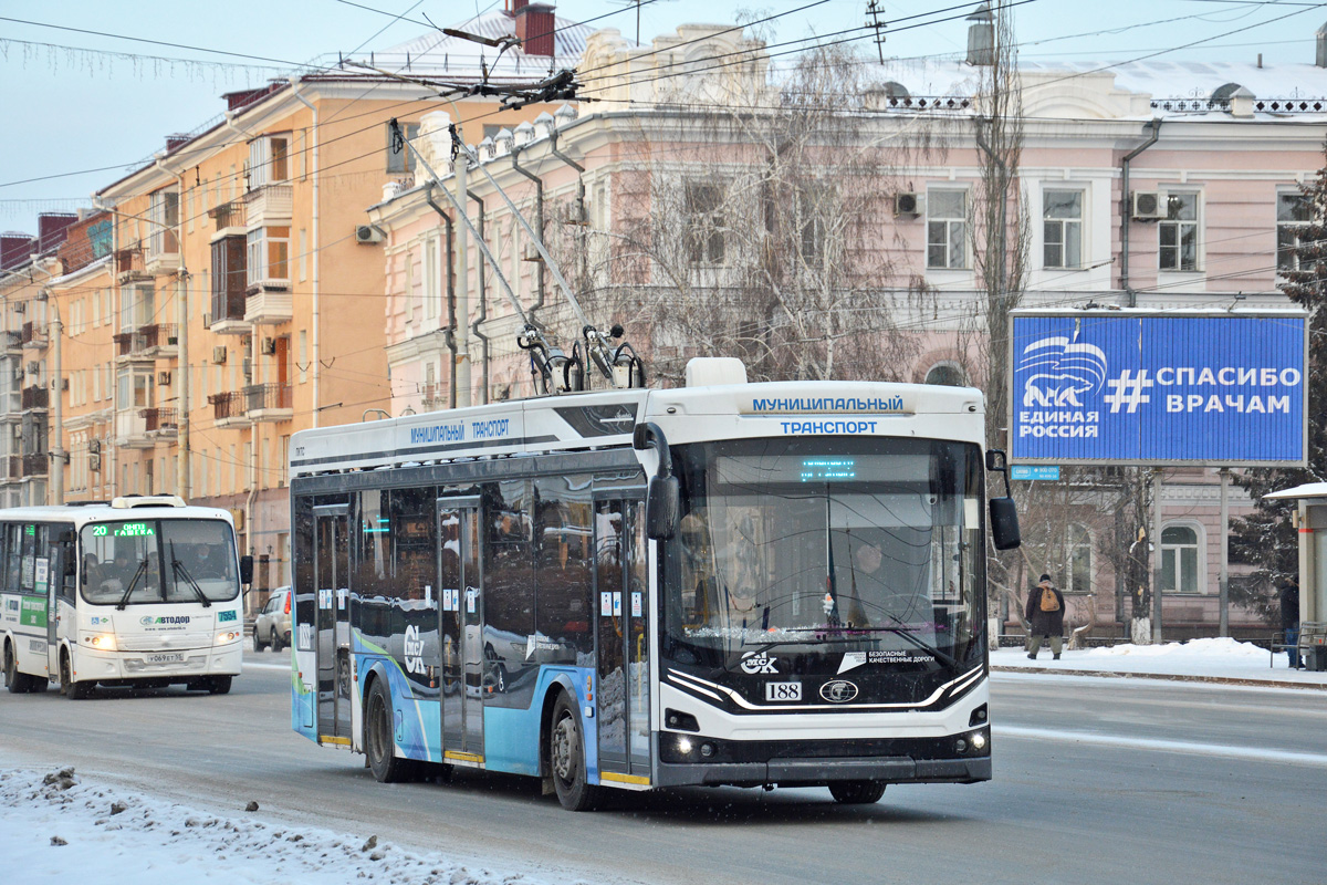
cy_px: 442
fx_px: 4699
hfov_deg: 16.1
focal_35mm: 128
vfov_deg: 10.8
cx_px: 664
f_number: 5.6
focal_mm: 85
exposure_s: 1/320
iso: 400
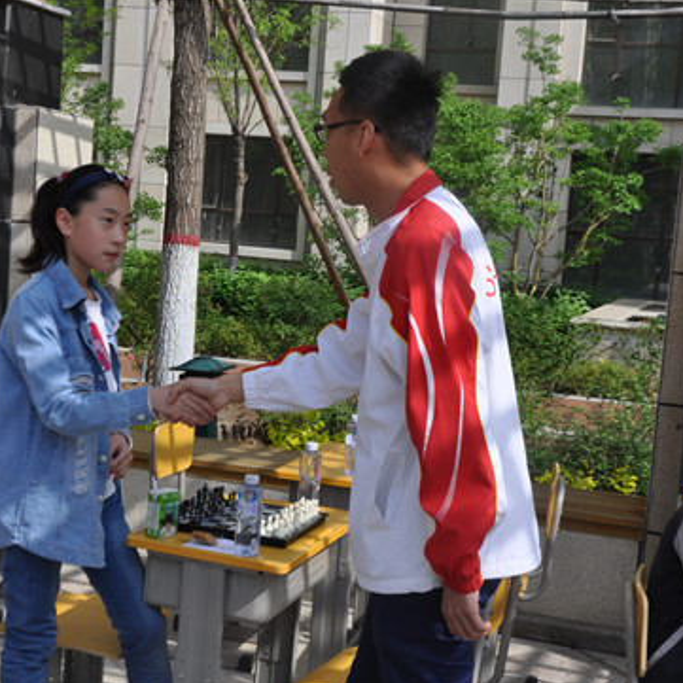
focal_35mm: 62
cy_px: 342
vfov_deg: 27.7
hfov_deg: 27.7
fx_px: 1384
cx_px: 305
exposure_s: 1/400
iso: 200
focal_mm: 32
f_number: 8
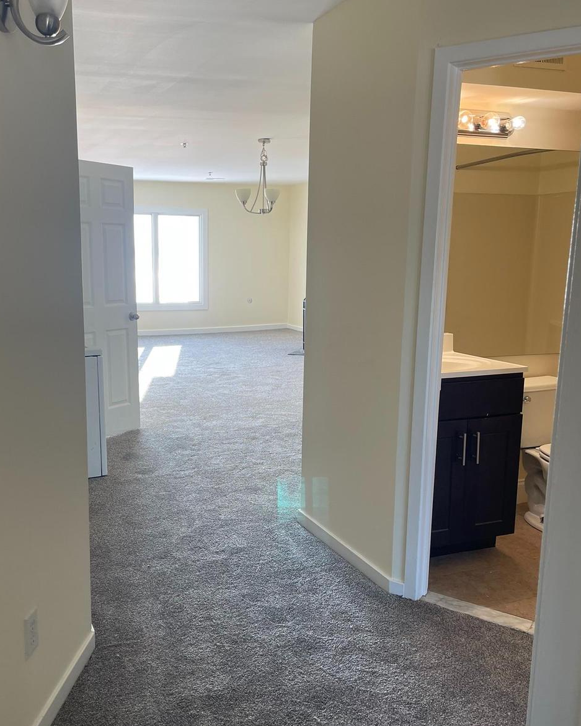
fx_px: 688
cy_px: 387
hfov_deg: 45.6
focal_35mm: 32
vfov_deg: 55.6
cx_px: 233
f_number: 1.6
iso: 50
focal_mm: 5.1
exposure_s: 1/120
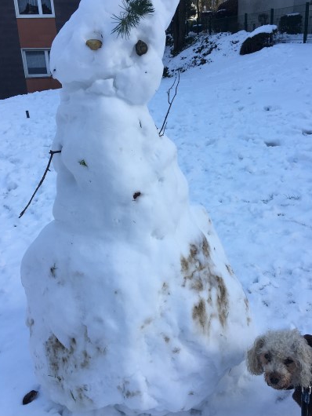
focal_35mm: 35
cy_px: 200
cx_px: 180
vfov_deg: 52.6
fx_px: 420
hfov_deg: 40.6
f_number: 2.2
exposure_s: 1/484
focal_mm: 4.15
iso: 25
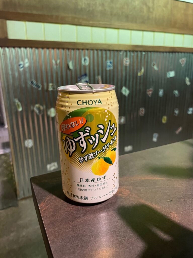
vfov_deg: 67.3
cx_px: 96
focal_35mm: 26
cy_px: 129
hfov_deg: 53.1
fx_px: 193
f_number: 1.6
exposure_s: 1/30
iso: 500
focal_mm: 4.2
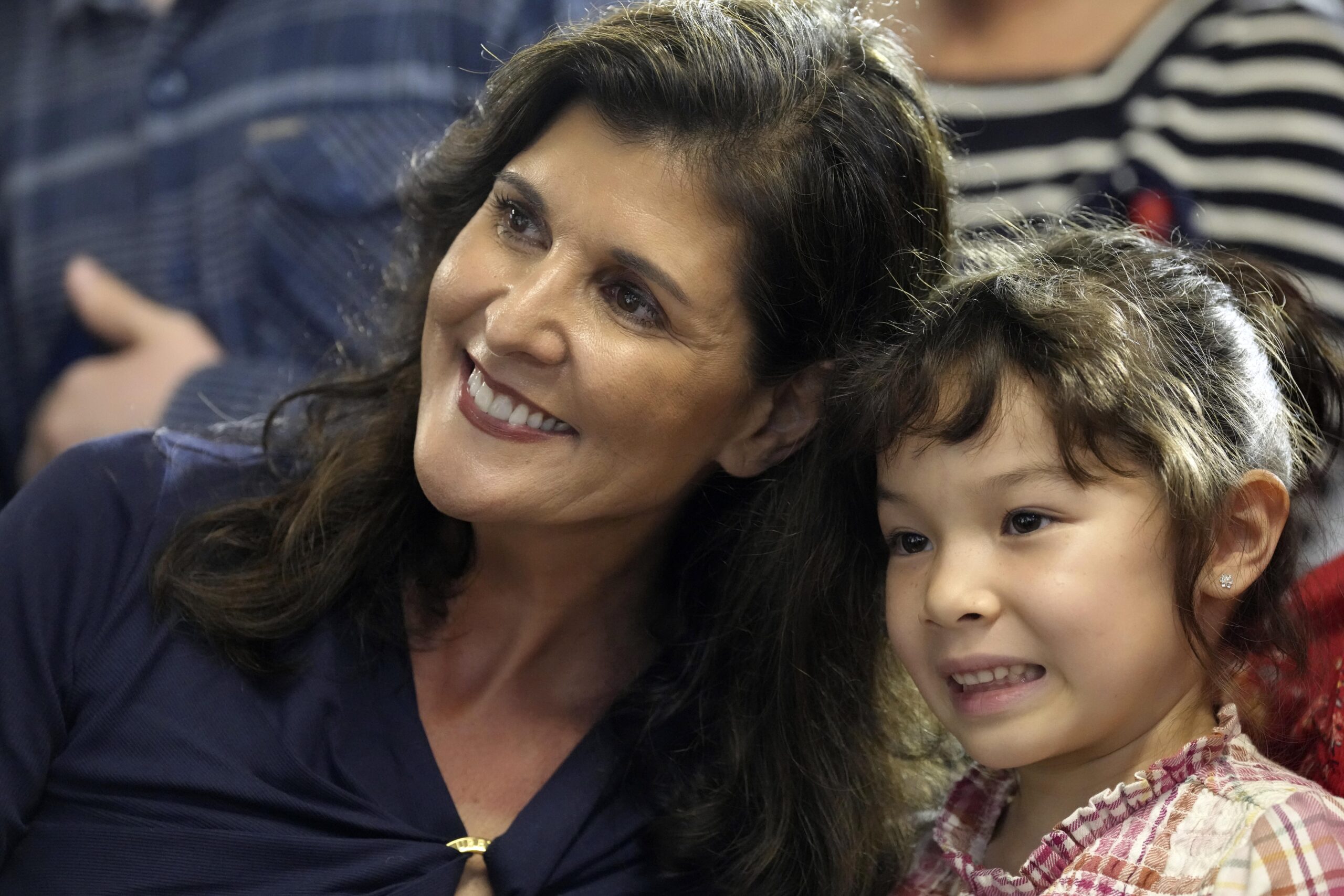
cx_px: 672
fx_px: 6533
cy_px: 448
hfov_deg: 11.7
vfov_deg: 7.8
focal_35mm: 175
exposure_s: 1/200
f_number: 4
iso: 8000
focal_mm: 175
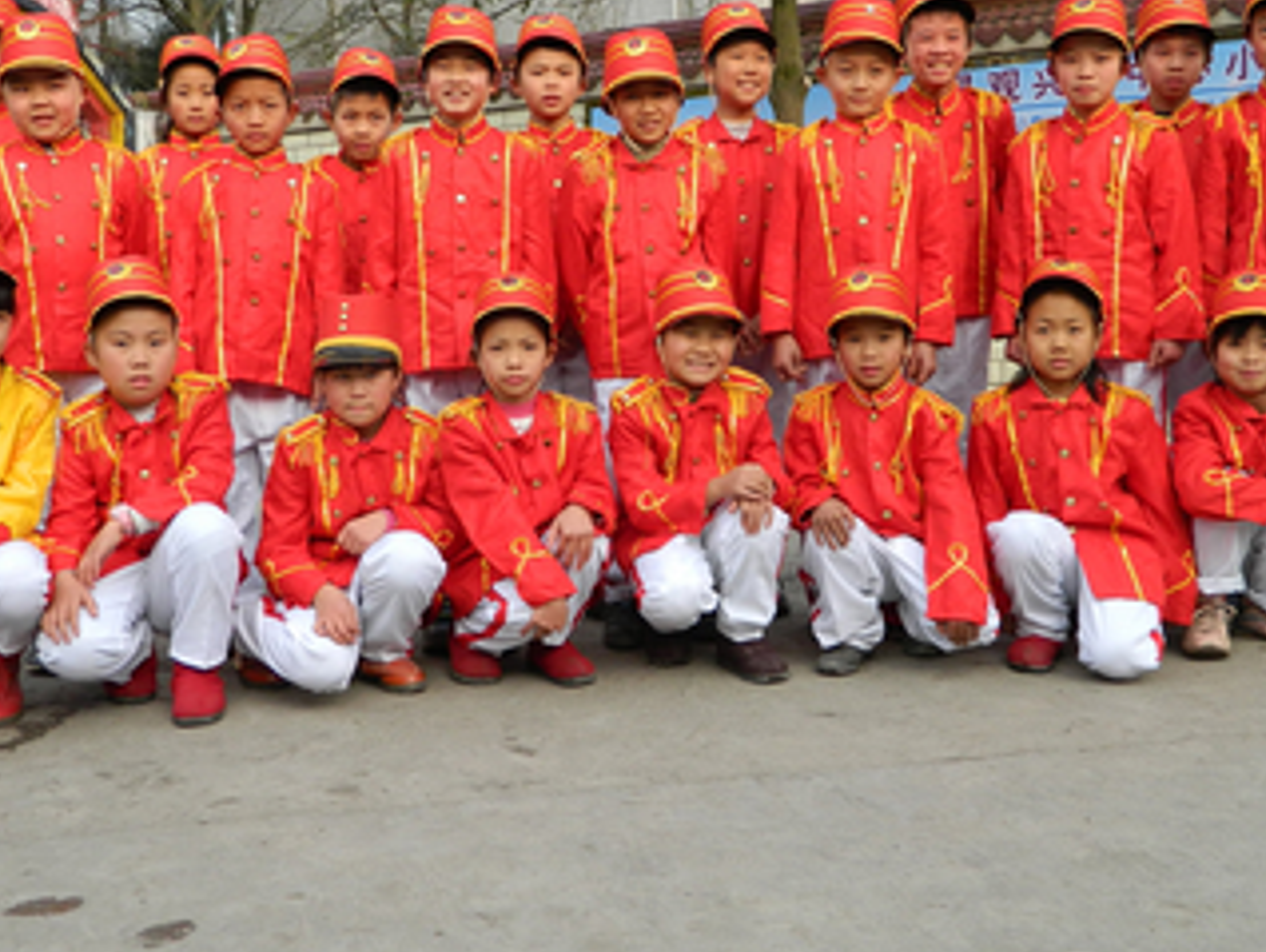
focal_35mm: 44
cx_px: 569
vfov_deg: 32.8
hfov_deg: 42.9
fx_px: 1610
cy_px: 384
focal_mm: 5.1
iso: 80
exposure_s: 1/320
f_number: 3.2
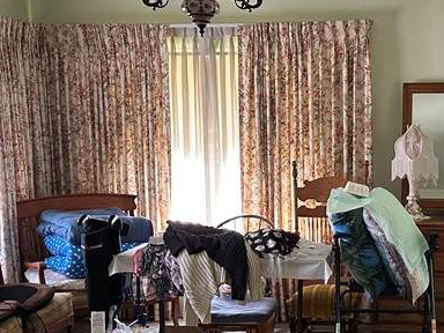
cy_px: 245
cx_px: 328
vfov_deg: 22.7
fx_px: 821
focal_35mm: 64
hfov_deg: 29.8
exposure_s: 1/60
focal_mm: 6.86
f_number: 1.78
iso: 400
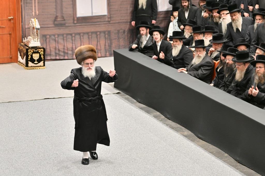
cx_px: 132
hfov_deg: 15.2
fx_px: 993
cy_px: 88
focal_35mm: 135
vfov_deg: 10.2
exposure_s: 1/160
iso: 250
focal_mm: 90
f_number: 2.8
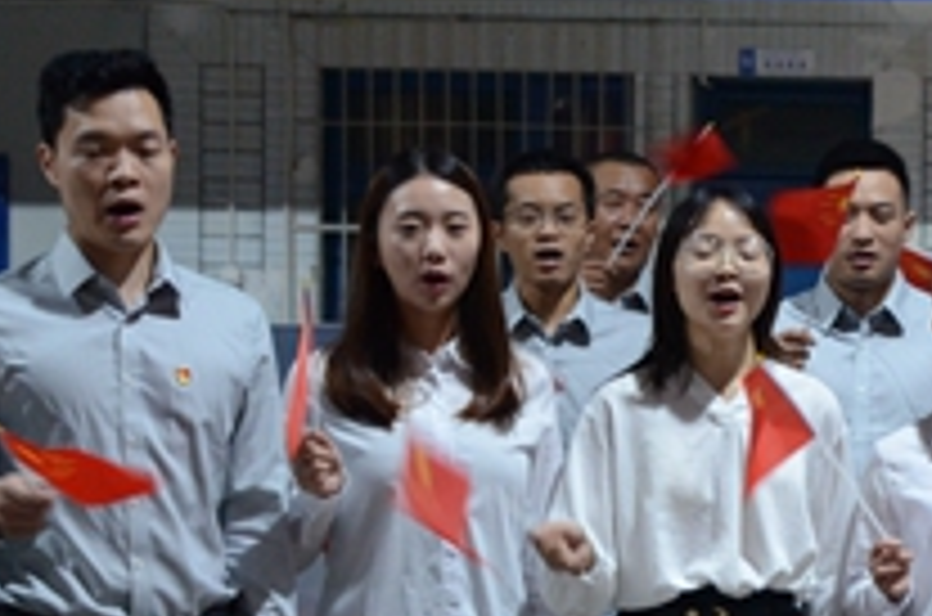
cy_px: 396
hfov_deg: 12.3
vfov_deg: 8.4
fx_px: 4184
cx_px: 1243
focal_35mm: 162
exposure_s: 1/50
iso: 1400
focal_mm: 32
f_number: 4
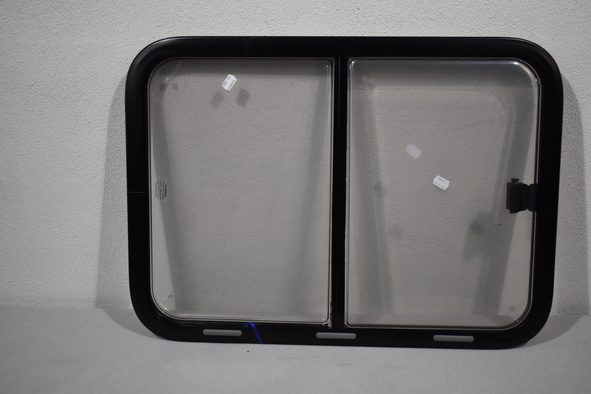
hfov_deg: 45.0
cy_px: 197
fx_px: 714
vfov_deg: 30.9
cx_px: 296
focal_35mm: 44
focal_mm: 29
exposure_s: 1/250
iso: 720
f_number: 4.2
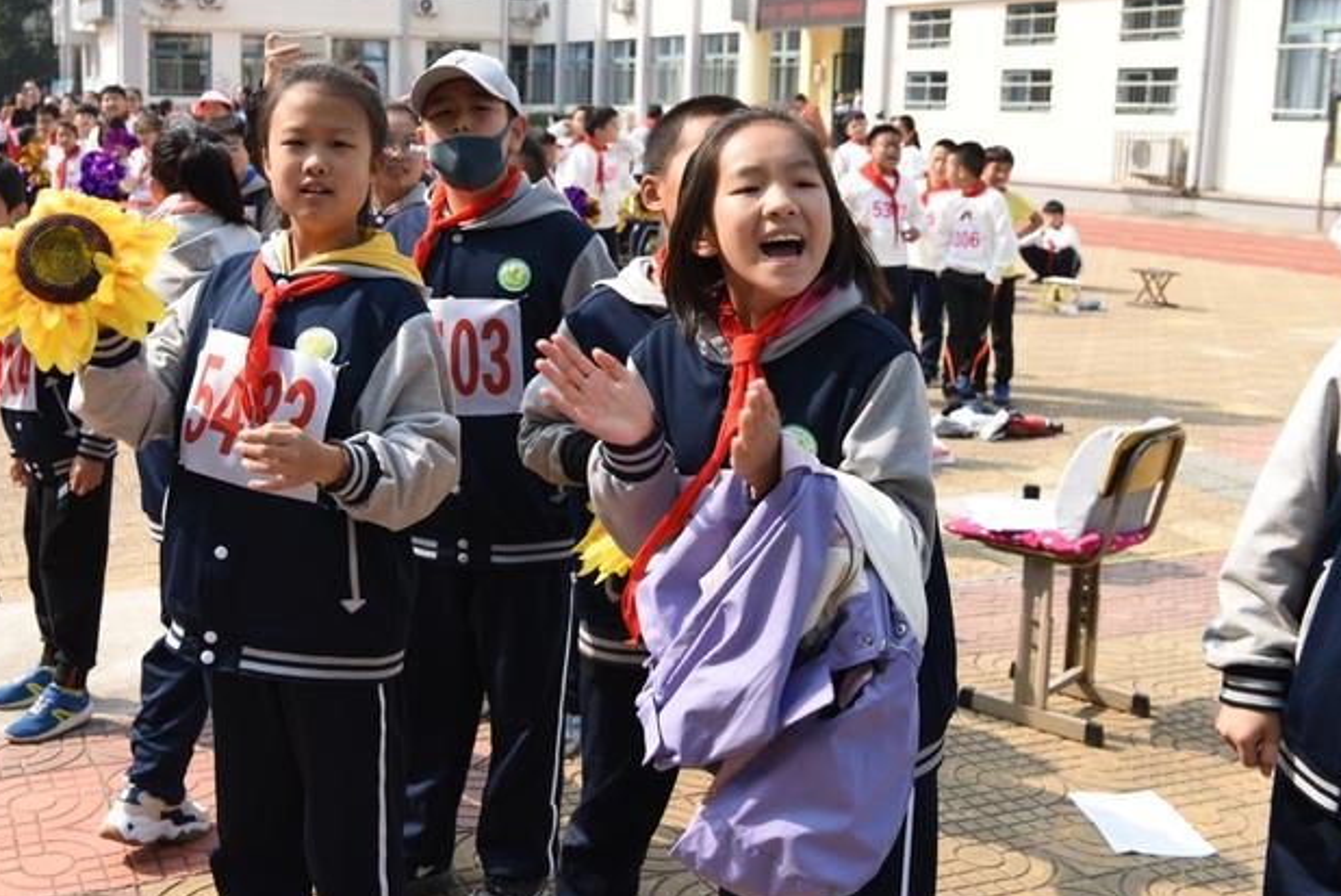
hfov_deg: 44.2
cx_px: 525
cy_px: 325
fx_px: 1640
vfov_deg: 30.4
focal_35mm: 44
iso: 160
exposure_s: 1/320
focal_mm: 34
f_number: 6.3
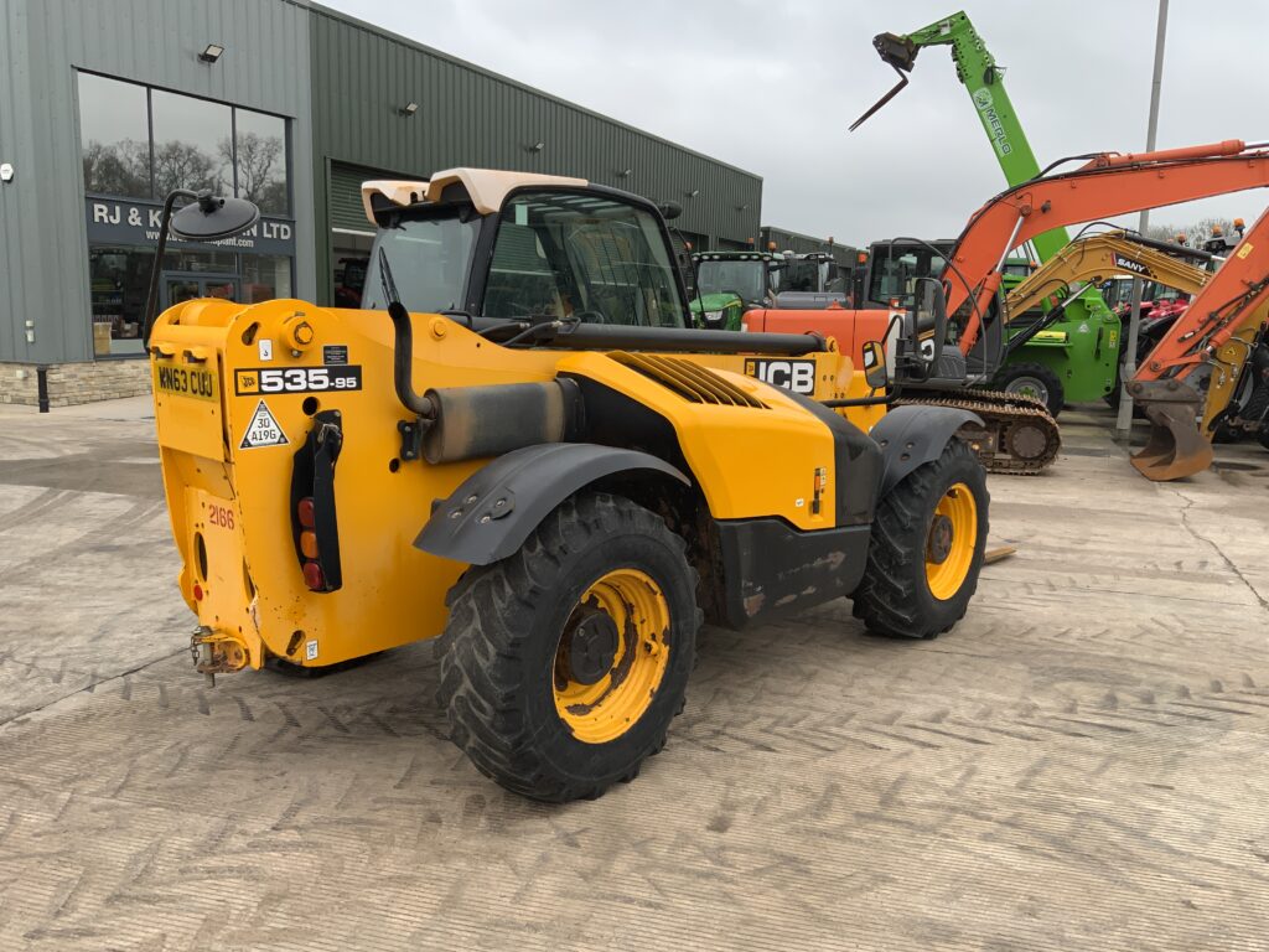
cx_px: 634
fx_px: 1063
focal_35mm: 29
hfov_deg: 61.7
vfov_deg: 48.2
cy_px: 476
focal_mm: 3
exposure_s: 1/340
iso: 16
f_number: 1.8
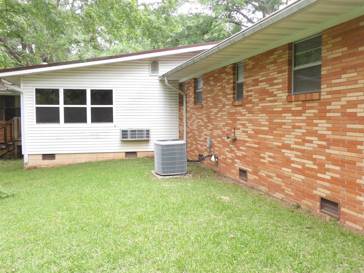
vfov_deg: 42.9
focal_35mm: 33
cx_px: 182
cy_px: 136
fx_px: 347
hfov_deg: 55.4
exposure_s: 1/26
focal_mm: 5.9
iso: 200
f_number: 3.6
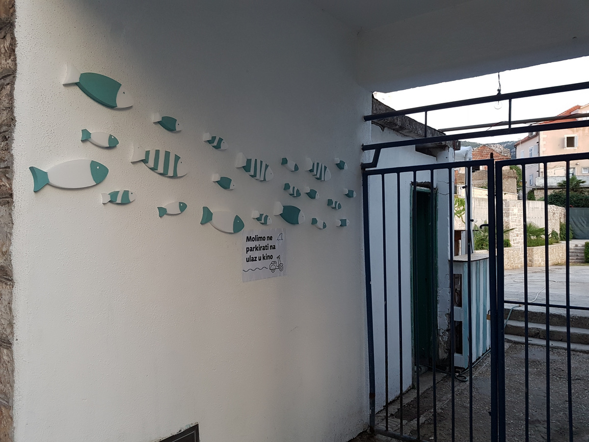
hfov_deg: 67.3
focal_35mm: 26
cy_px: 221
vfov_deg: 53.1
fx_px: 442
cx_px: 294
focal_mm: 4.2
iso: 80
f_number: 1.7
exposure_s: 1/50
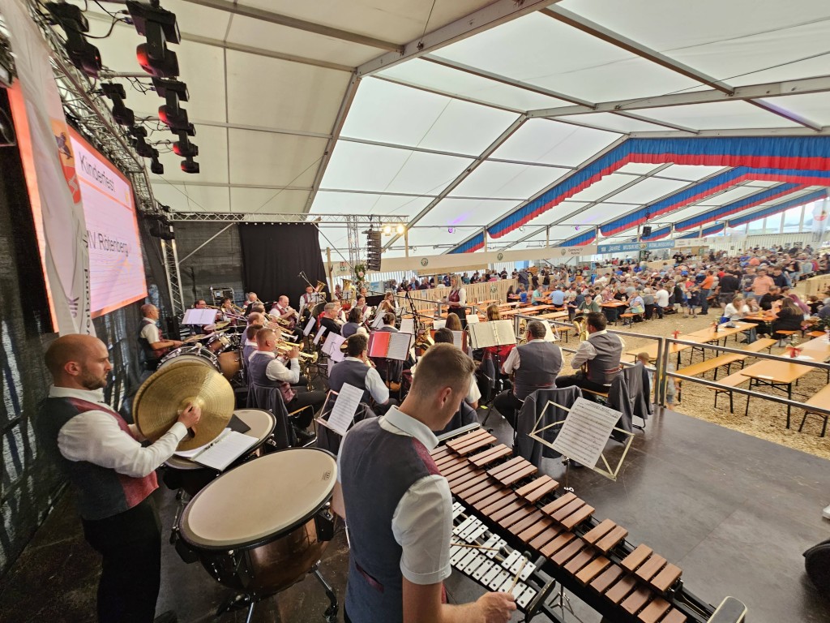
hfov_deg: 106.2
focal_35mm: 13
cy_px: 312
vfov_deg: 89.9
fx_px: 312
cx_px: 415
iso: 200
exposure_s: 1/100
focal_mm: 2.2
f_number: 2.2
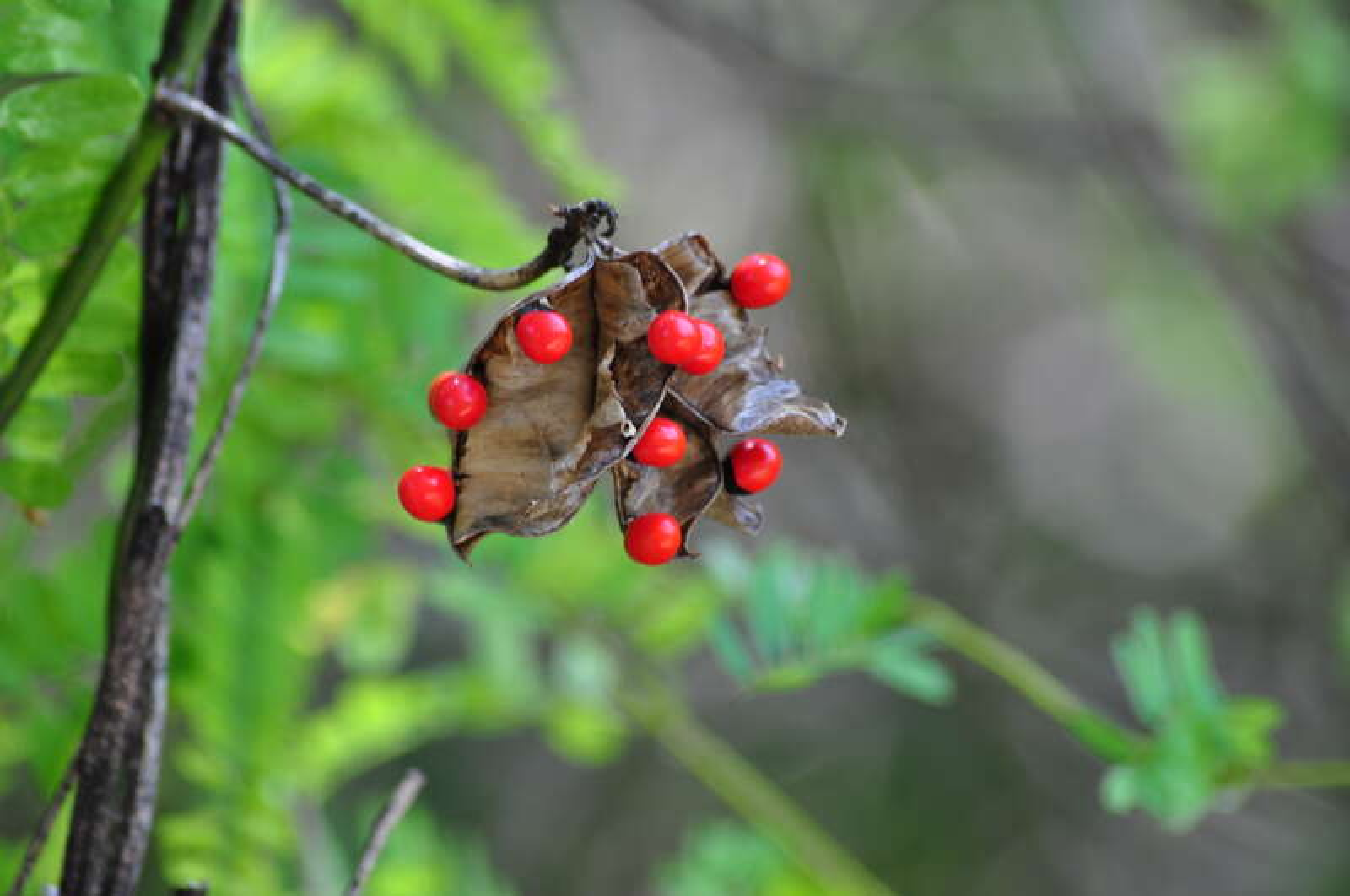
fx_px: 11234
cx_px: 675
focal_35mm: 300
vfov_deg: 4.6
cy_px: 448
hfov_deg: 6.9
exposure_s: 1/60
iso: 280
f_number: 8
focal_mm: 200
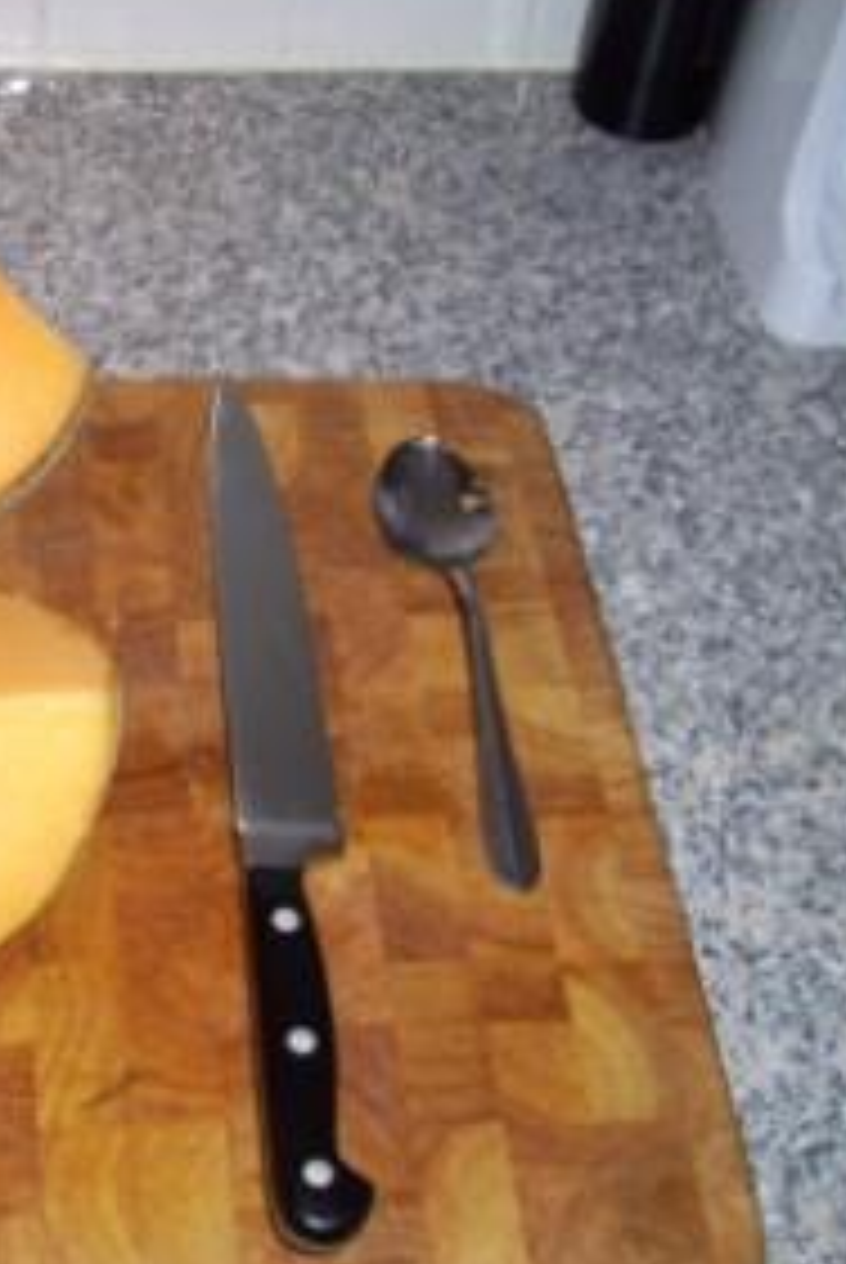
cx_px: 45
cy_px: 693
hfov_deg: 24.6
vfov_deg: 37.4
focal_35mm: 53
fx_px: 1864
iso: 80
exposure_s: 1/40
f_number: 2.9
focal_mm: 5.7
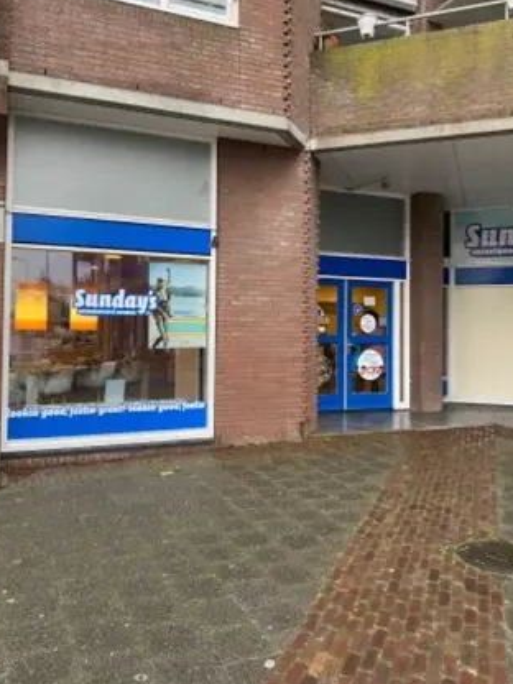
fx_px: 593
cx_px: 248
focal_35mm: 30
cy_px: 316
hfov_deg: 46.8
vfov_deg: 59.9
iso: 125
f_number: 1.8
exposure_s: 1/60
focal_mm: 4.25
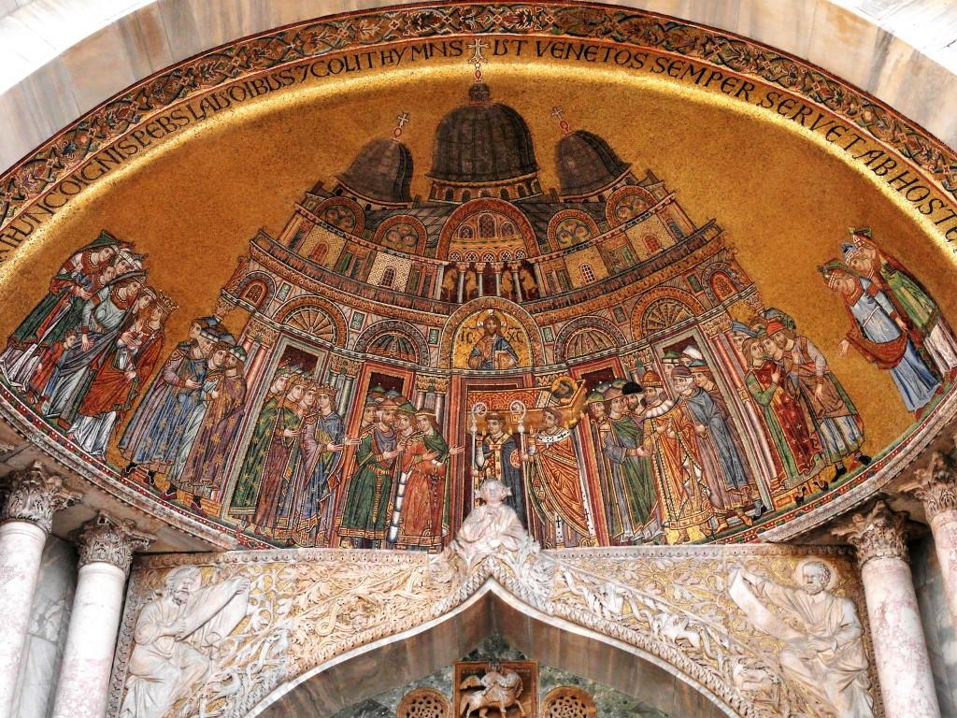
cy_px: 359
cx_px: 478
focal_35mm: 57
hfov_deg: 33.8
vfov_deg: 25.7
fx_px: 1576
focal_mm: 12.3
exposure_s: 1/500
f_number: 4.7
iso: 200
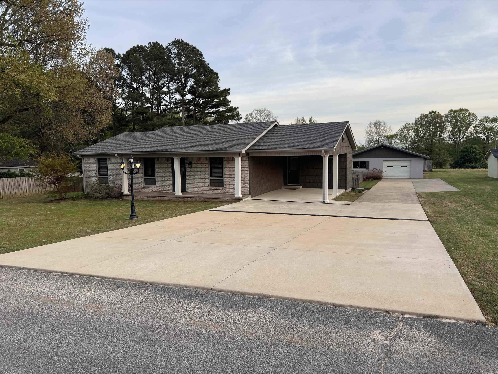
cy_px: 187
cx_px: 249
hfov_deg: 71.6
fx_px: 345
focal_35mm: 24
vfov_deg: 56.8
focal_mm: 6.76
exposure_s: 1/651
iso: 80
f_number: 1.78
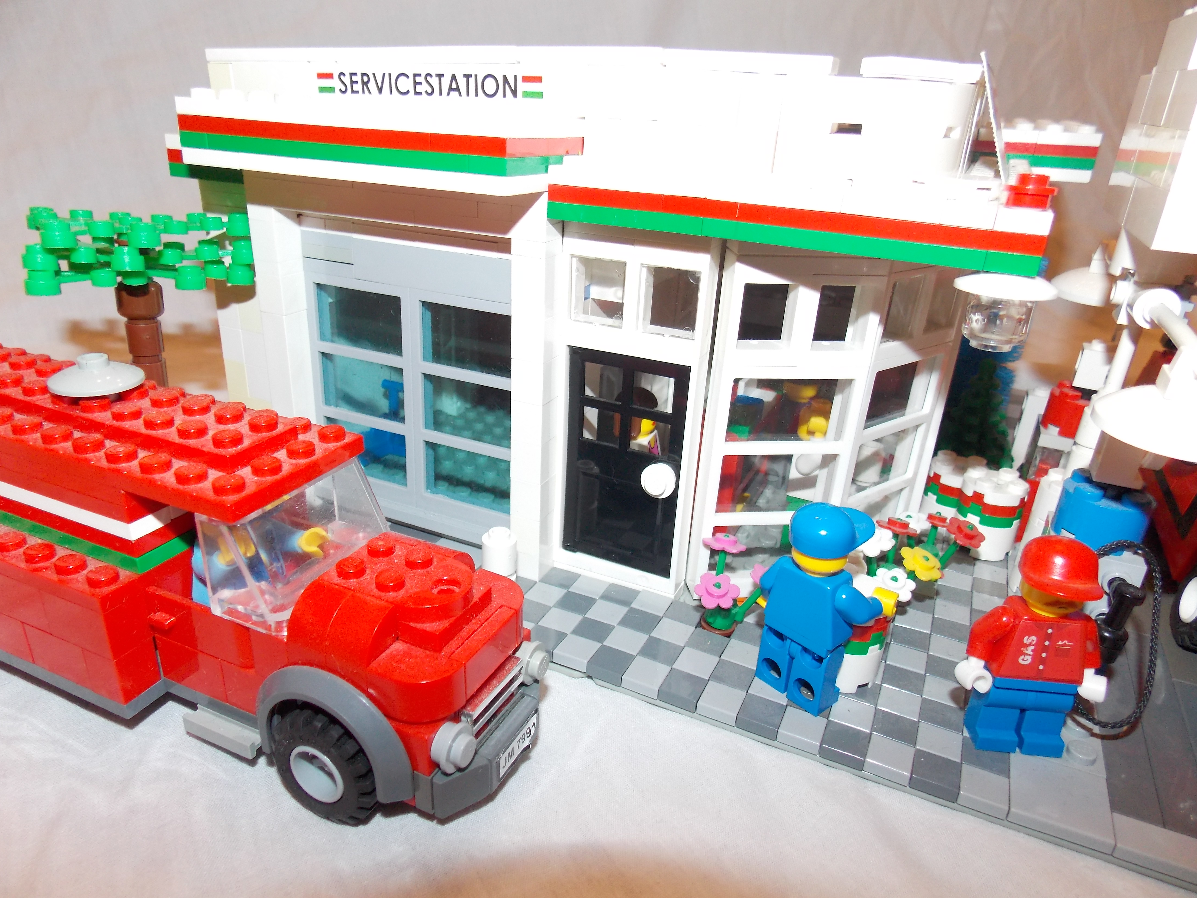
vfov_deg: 56.8
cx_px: 580
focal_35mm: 24
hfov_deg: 71.6
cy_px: 464
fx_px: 830
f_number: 3.1
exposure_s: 1/30
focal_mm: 4
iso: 200
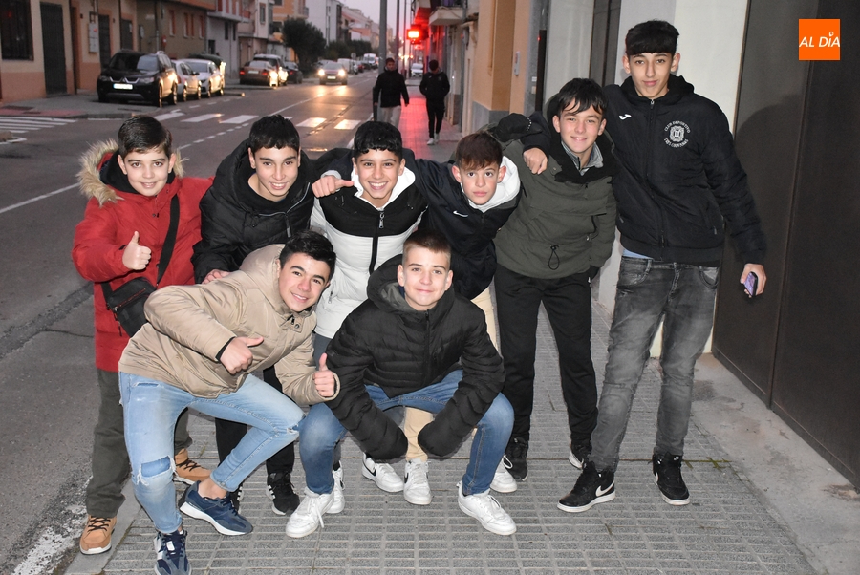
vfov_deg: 29.9
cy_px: 288
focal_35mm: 45
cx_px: 430
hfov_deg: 43.6
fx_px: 1076
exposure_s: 1/60
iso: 6400
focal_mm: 30
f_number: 4
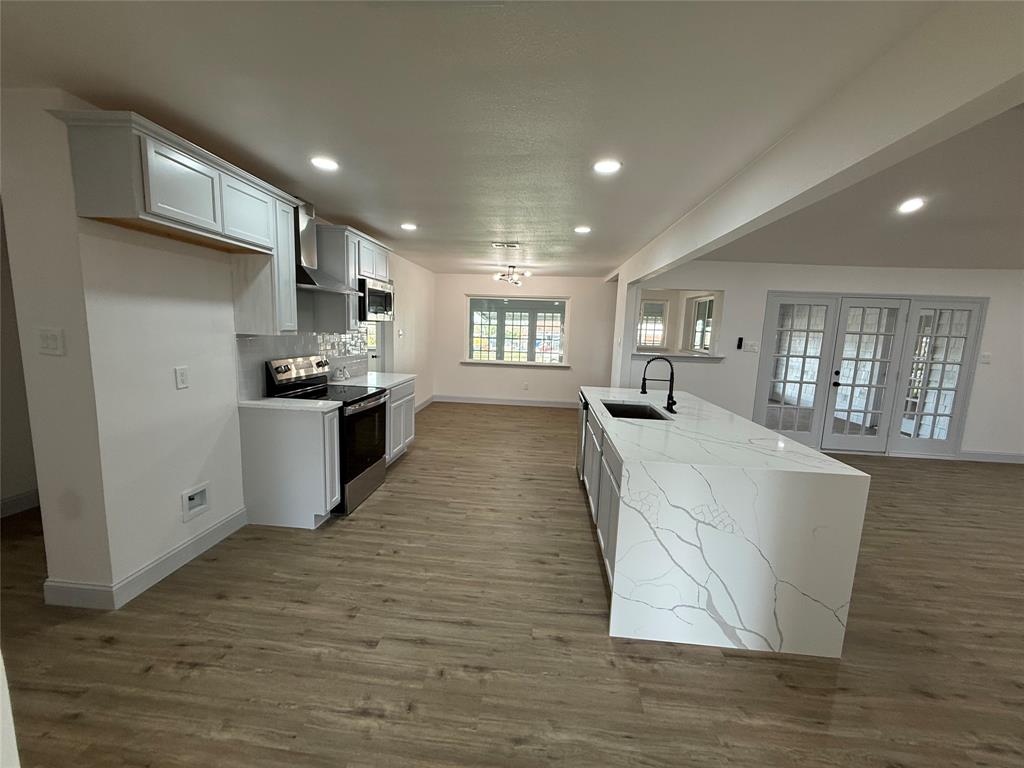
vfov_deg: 85.7
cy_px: 384
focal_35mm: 14
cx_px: 512
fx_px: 414
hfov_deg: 102.1
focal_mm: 2.22
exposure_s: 1/120
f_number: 2.2
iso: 125
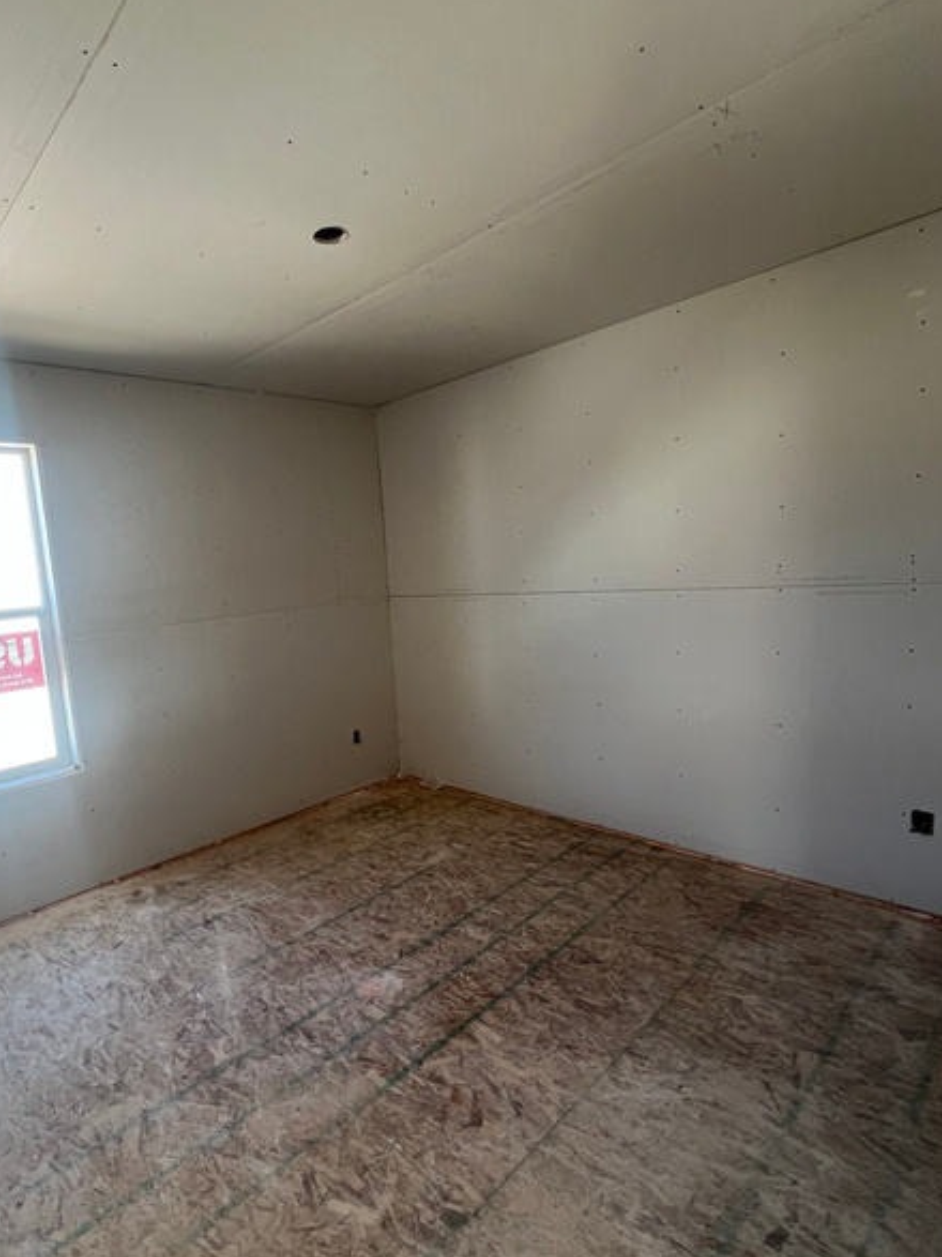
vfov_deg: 91.0
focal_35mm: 17
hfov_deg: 73.4
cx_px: 351
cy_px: 657
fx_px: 617
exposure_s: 1/99
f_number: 1.8
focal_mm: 1.57
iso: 125
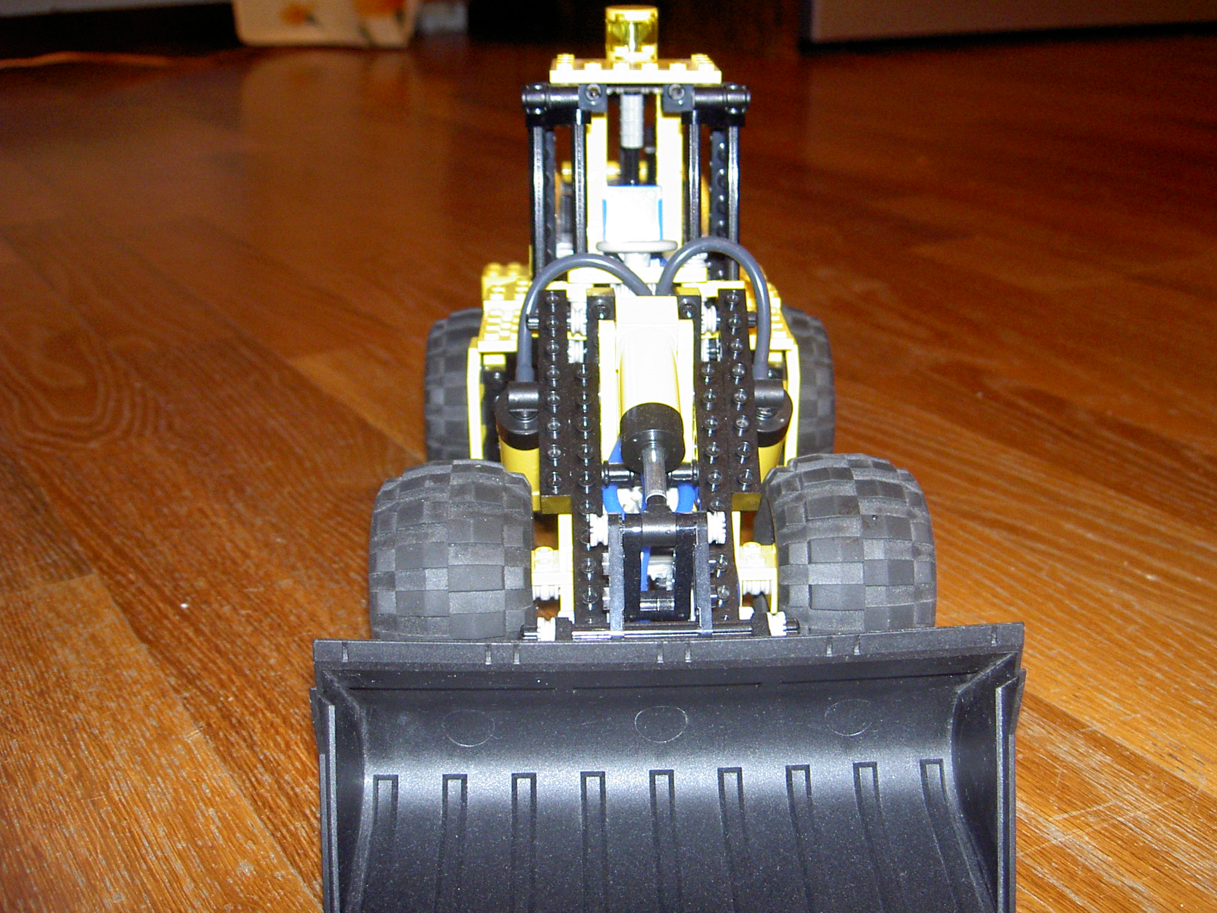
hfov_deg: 47.9
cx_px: 608
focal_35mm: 39
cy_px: 456
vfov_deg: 36.8
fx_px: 1371
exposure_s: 1/59.5
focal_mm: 8
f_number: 2.8
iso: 100
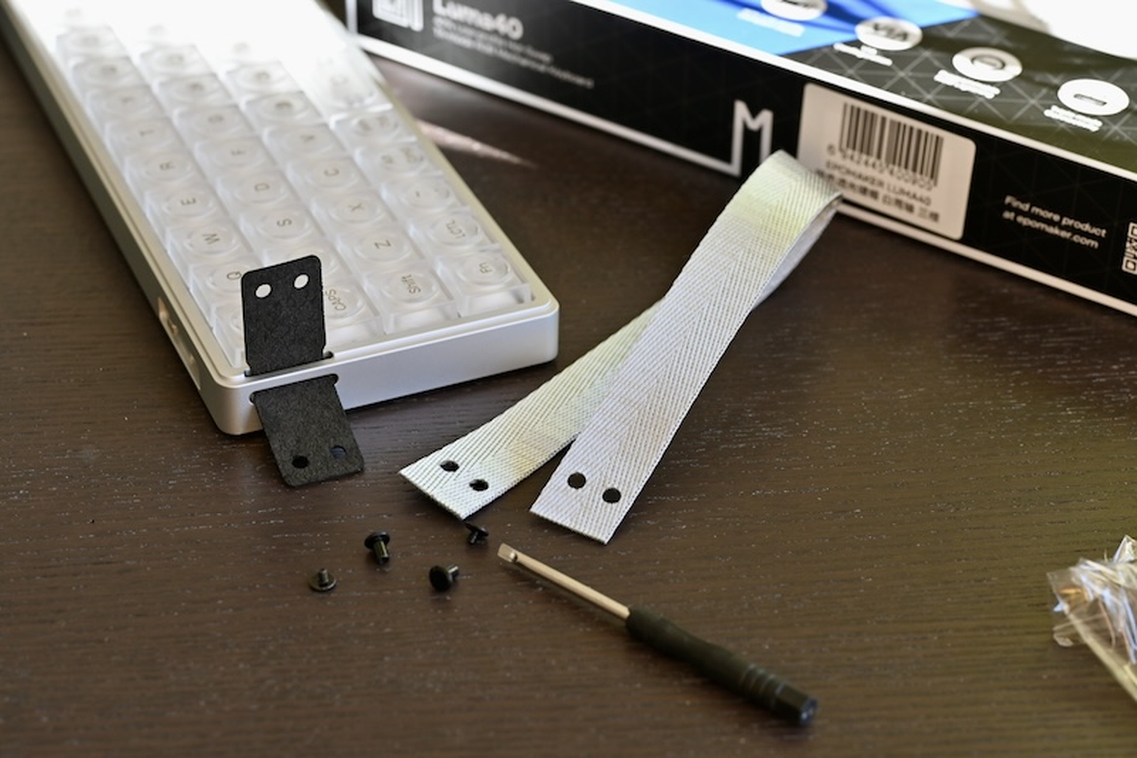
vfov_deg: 18.2
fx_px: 2368
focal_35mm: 75
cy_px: 379
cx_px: 568
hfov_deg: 27.0
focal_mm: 50
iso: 200
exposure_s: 1/80
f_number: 5
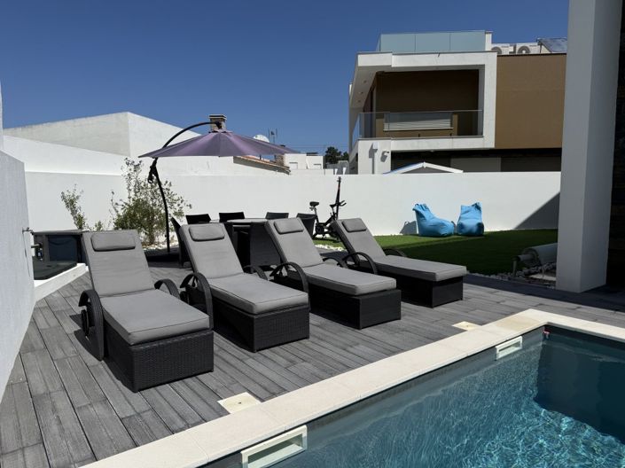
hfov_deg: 71.6
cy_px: 234
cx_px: 312
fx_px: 433
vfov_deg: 56.8
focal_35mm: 24
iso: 80
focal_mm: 6.76
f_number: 1.78
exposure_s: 1/11905
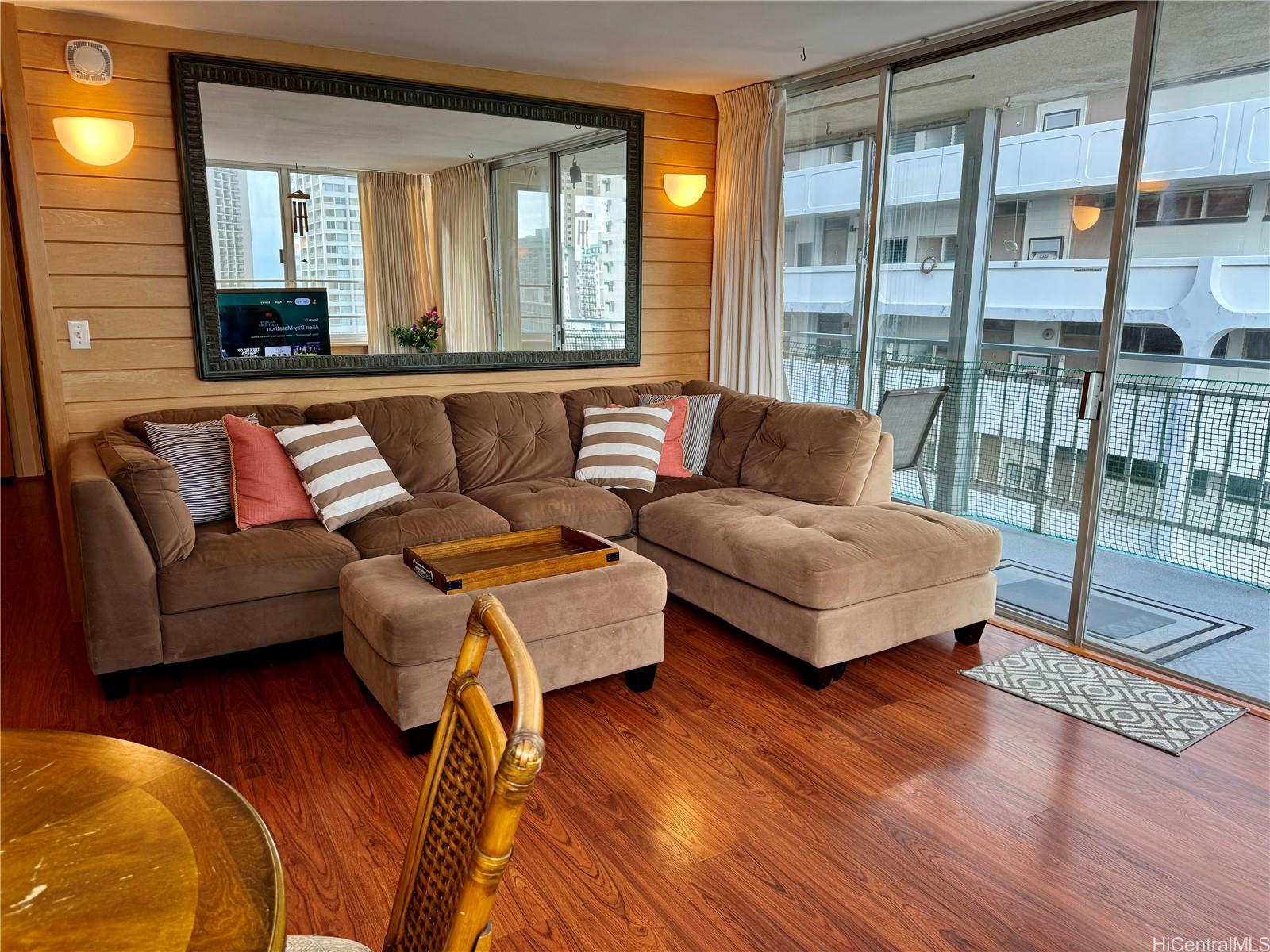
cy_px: 476
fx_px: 881
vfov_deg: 56.8
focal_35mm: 24
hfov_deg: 71.6
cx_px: 635
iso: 64
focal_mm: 6.76
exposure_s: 1/120
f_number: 1.78
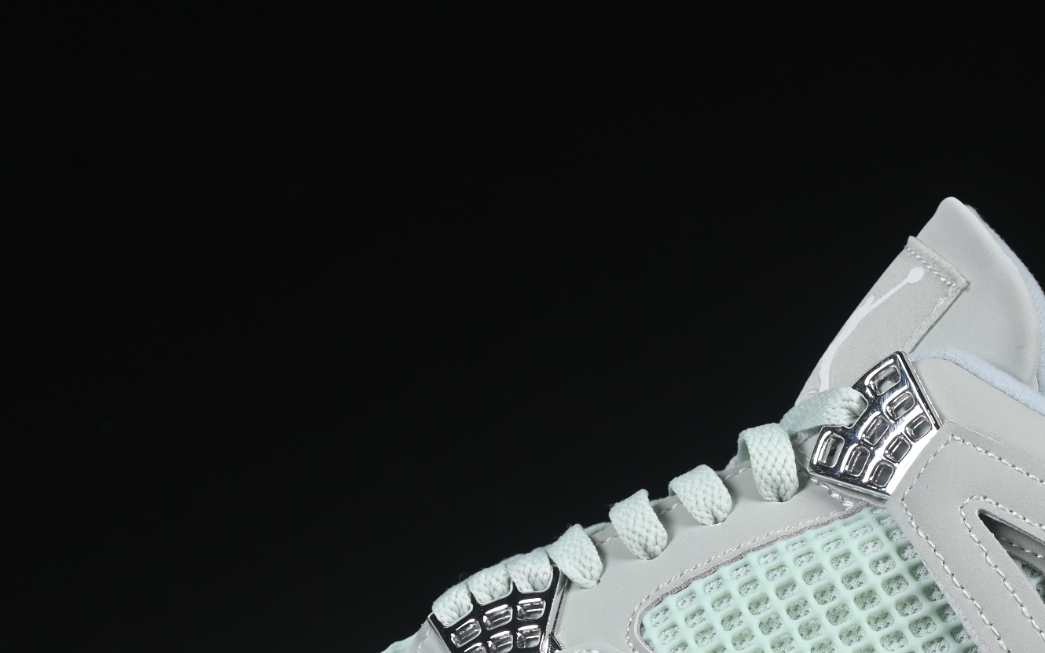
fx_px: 4556
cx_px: 786
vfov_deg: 8.2
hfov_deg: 13.0
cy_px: 568
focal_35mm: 160
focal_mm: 50
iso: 160
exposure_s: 1/80
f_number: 8
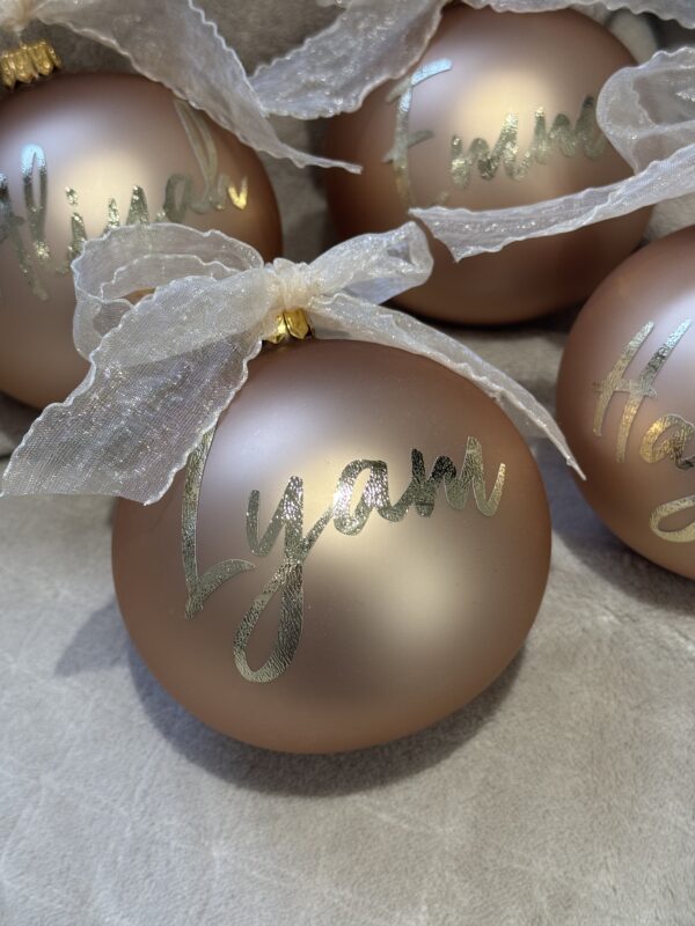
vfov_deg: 39.7
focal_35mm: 48
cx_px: 348
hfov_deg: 30.3
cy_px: 463
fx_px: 1285
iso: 80
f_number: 1.78
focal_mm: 6.76
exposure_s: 1/50
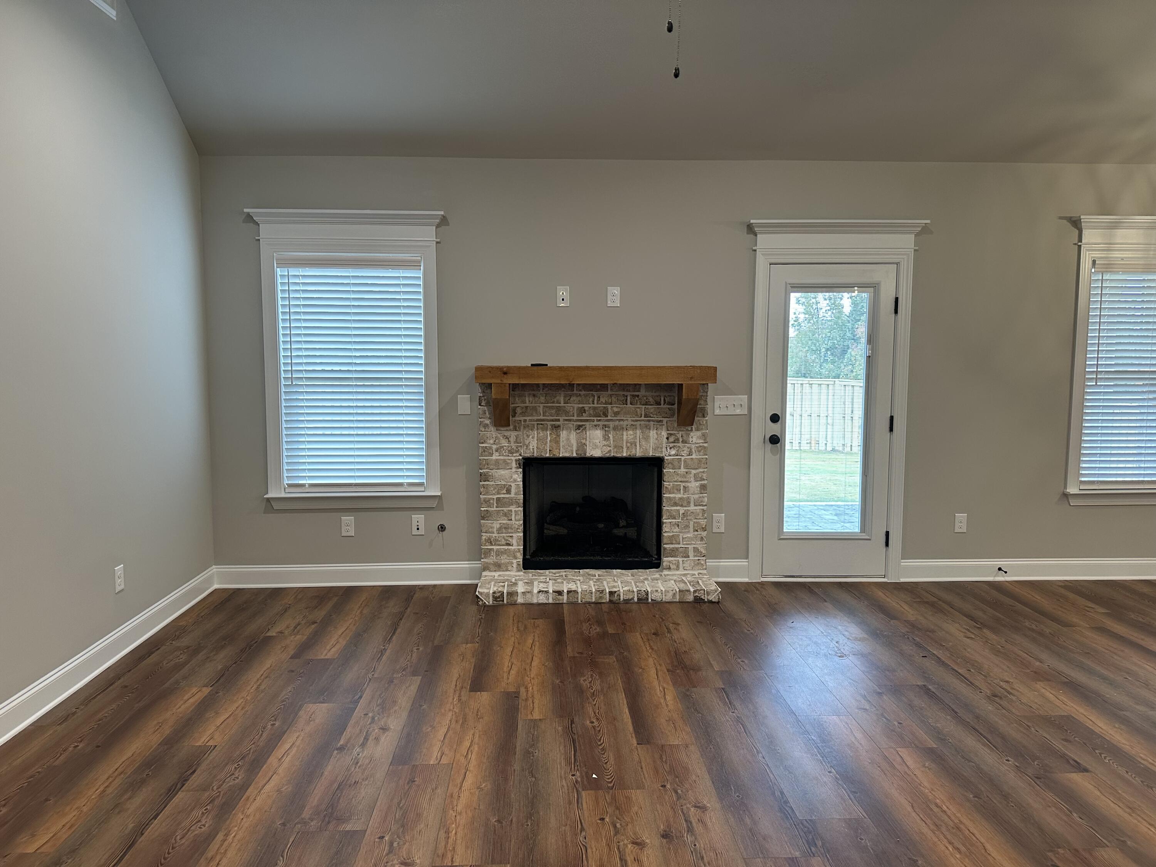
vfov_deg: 56.8
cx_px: 578
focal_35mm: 24
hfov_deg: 71.6
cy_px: 434
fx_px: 801
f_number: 1.78
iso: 200
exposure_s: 1/120
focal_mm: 6.86
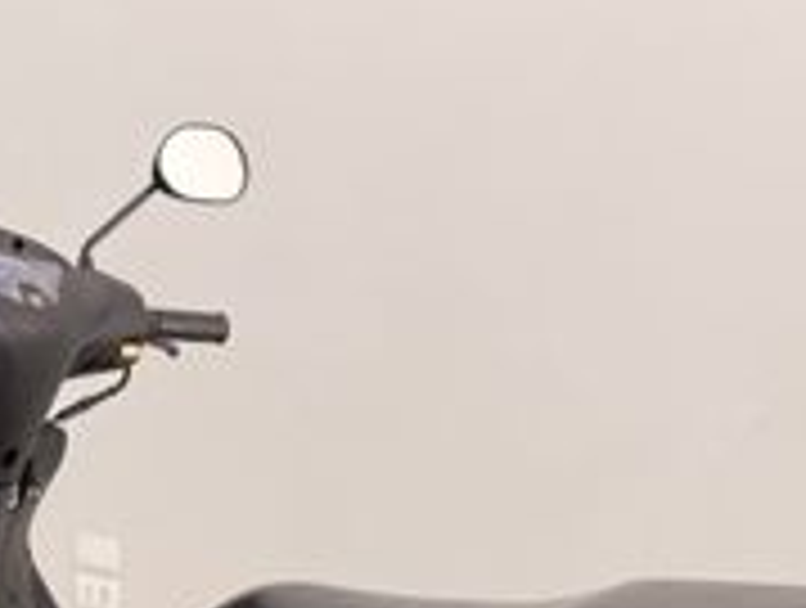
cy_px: 770
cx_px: 396
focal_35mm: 63
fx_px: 1470
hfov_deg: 30.7
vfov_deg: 21.4
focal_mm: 6.76
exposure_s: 1/120
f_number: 1.78
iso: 80
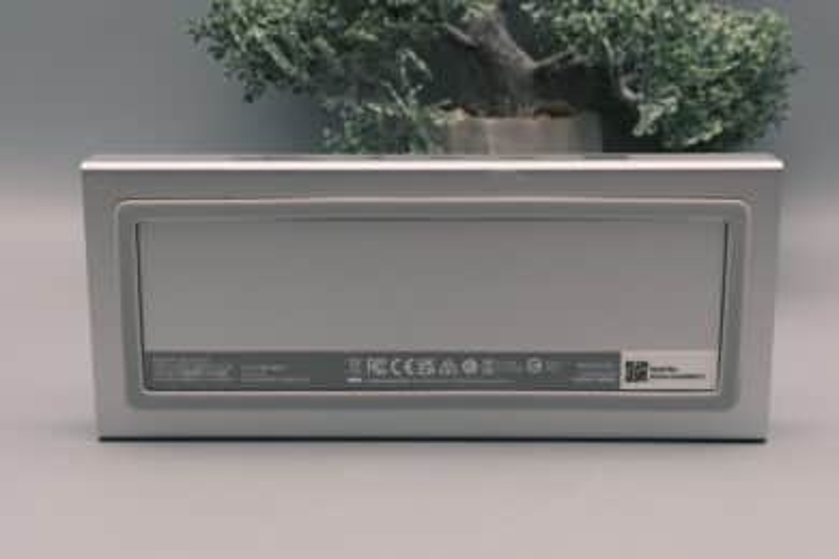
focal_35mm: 56
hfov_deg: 35.6
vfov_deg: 24.2
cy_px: 280
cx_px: 420
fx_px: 1305
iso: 500
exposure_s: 1/110
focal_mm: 37.4
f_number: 8
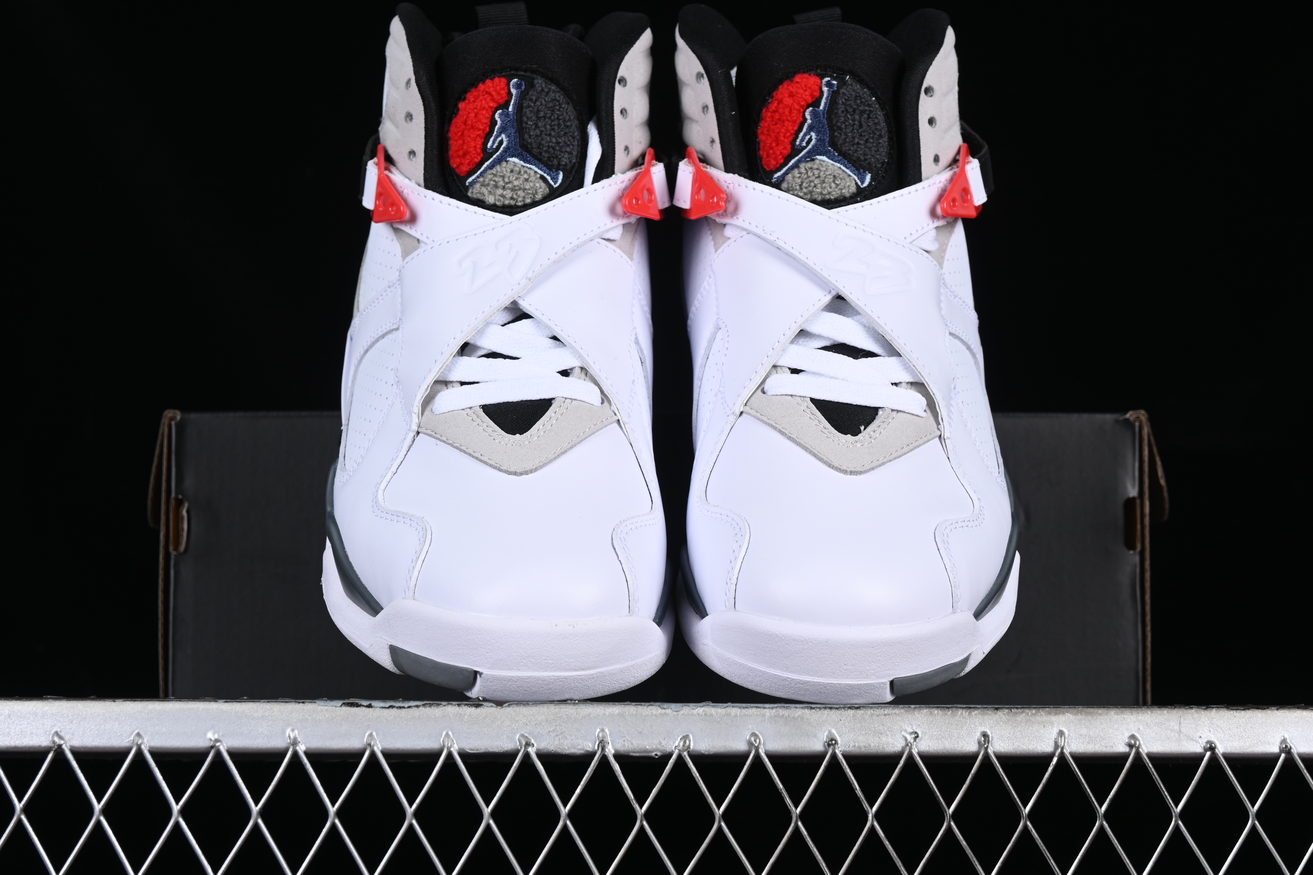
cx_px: 656
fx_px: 2735
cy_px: 438
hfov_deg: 27.0
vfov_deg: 18.2
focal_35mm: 75
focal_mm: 50
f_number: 8
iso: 160
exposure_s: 1/80
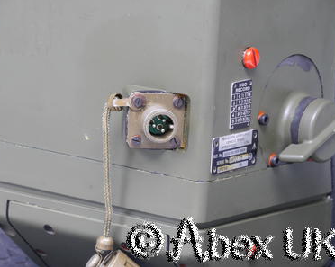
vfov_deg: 5.3
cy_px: 133
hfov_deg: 6.6
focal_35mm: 294
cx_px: 166
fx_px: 2913
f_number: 10
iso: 400
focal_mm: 140
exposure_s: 1/2.5
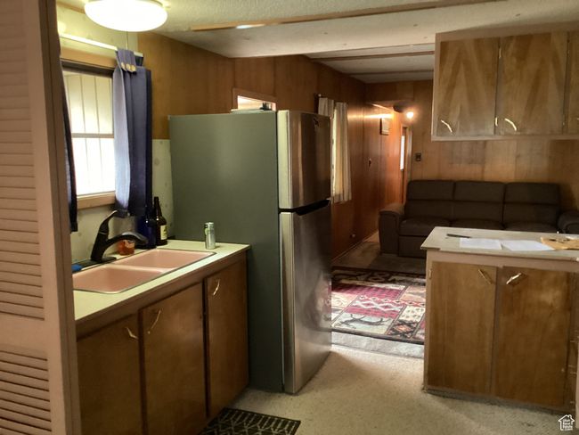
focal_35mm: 31
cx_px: 290
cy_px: 218
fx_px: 519
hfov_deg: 58.3
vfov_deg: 45.5
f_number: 2.4
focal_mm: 3.3
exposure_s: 1/60
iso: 320
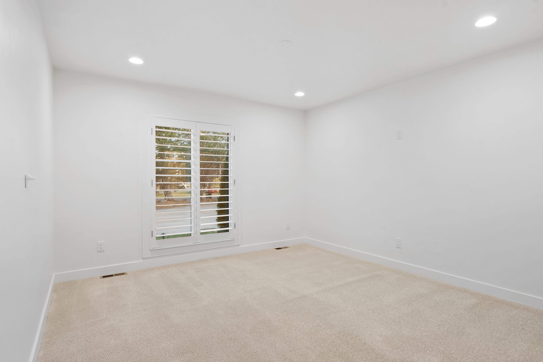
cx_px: 272
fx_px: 287
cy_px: 181
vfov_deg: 64.6
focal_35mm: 19
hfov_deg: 86.9
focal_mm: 19
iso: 800
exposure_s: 1/6
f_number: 8
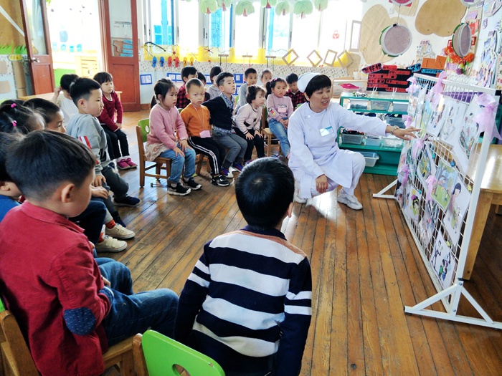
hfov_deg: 76.4
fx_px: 319
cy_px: 188
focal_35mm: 22
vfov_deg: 61.1
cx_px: 251
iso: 140
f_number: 2
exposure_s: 1/33.3
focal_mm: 3.79
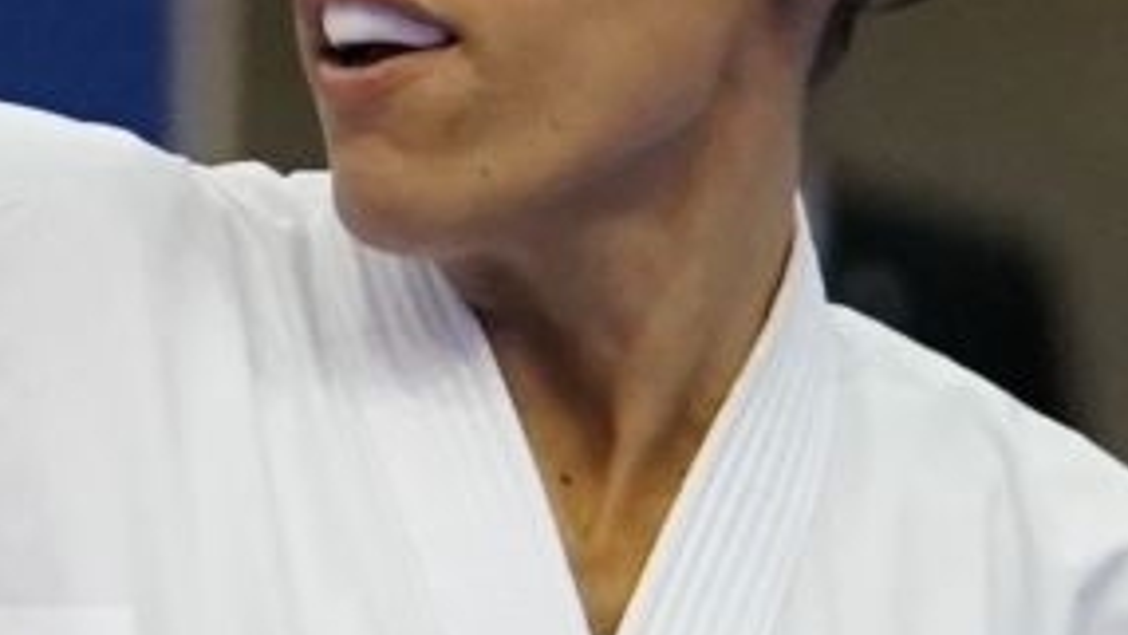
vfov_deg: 1.2
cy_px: 966
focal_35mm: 997
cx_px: -1570
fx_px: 29826
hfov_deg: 2.2
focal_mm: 101
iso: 3200
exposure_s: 1/1000
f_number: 2.8
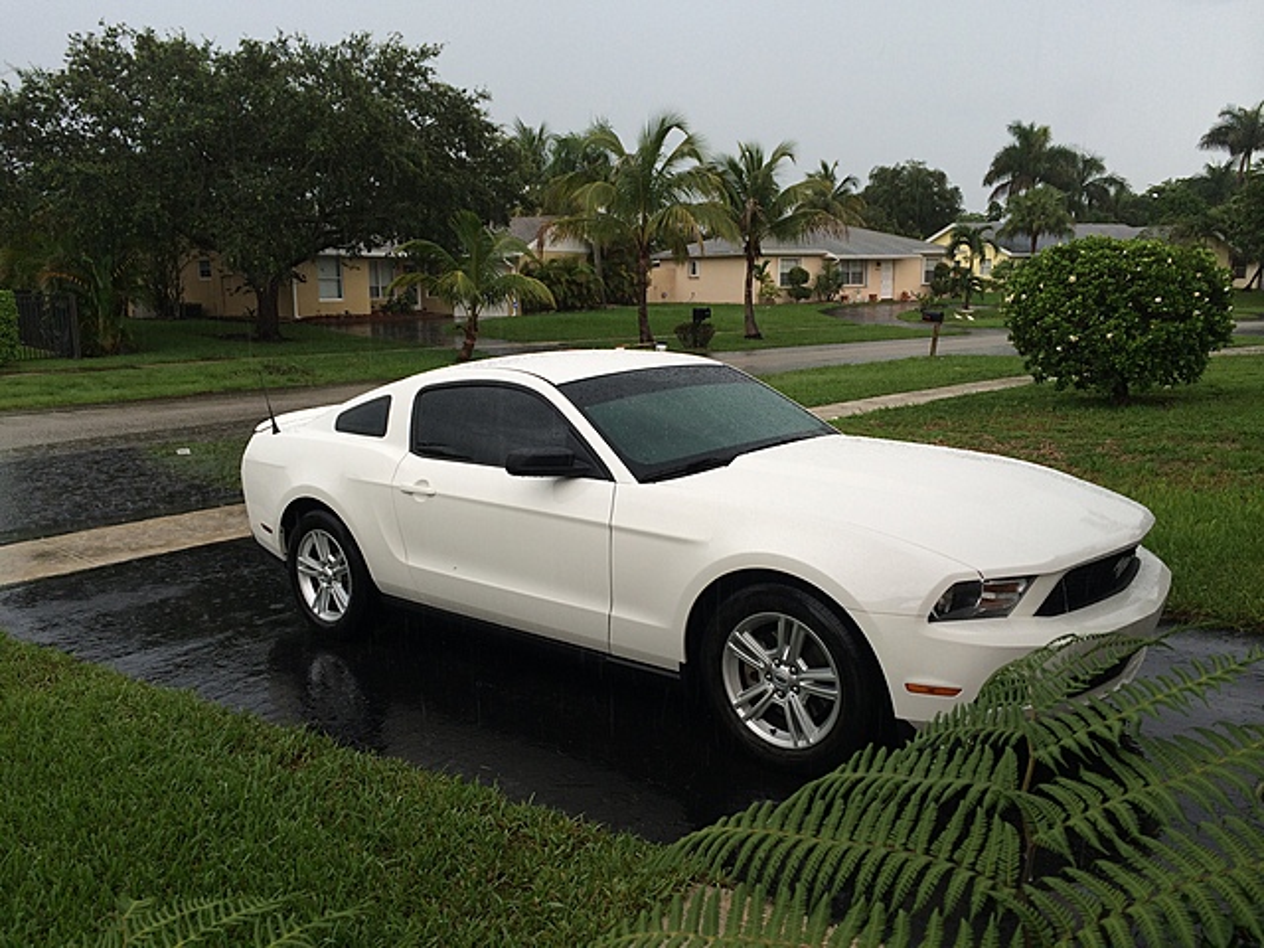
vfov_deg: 46.8
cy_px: 474
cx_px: 632
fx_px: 1095
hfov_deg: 60.0
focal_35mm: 30
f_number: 2.2
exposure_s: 1/148
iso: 32
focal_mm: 4.12
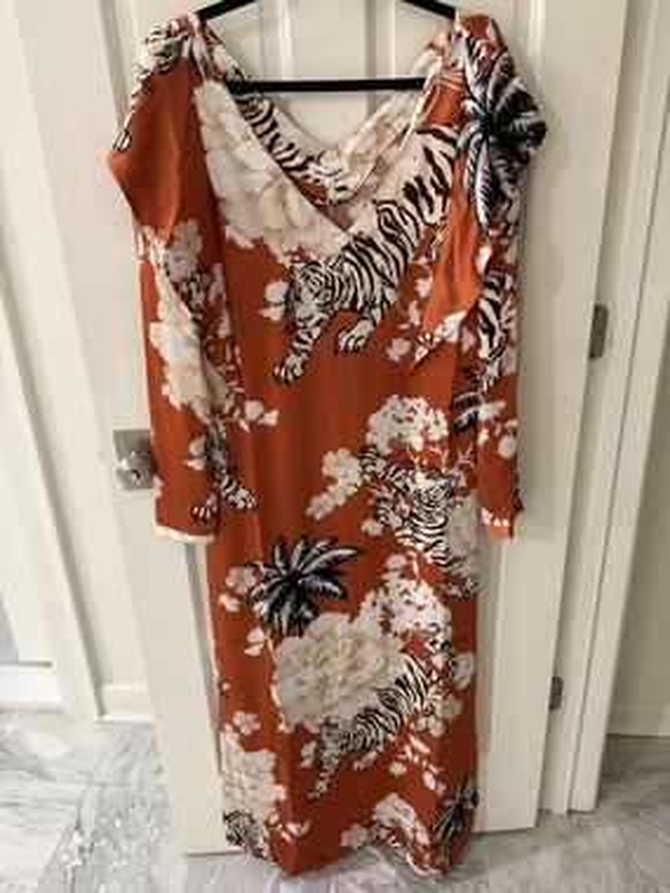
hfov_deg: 56.8
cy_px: 446
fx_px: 619
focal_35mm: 24
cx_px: 335
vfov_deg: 71.6
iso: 500
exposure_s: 1/60
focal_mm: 6.76
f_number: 1.78
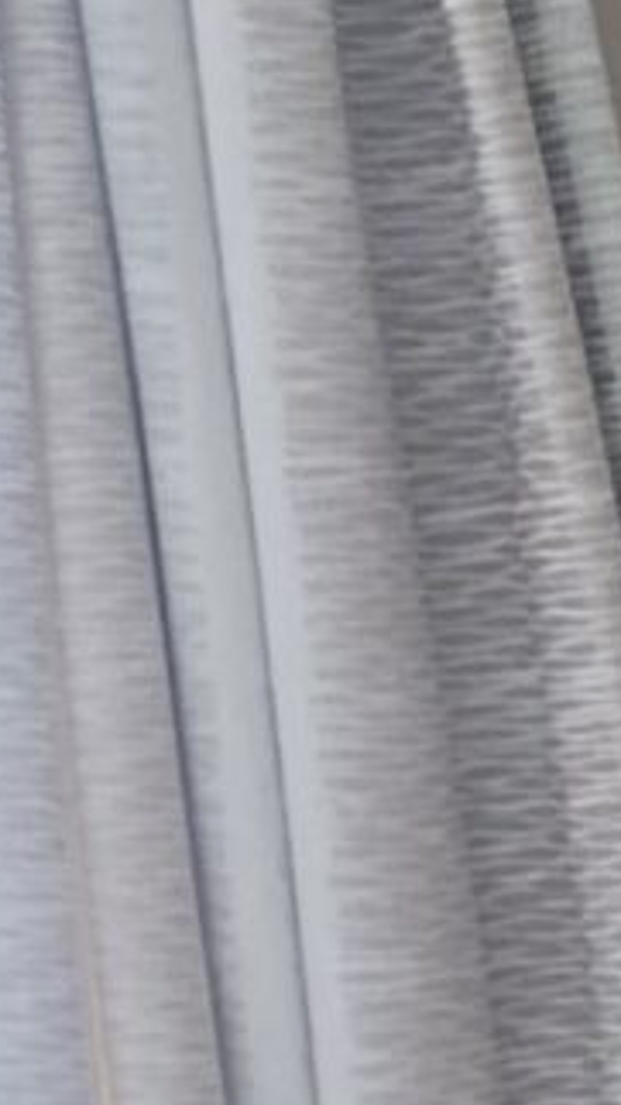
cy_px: 1966
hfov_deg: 5.0
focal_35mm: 225
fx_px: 6590
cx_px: 2285
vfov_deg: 9.2
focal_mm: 4.25
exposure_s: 1/121
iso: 125
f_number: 1.8
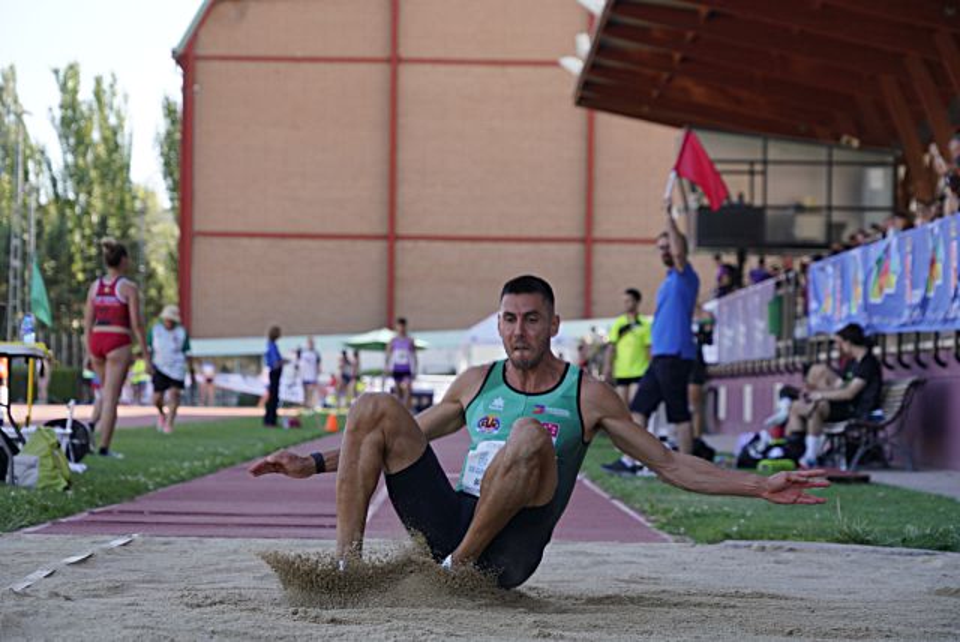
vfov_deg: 10.4
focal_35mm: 132
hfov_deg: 15.5
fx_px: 3523
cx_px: 480
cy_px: 321
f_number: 6.3
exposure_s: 1/640
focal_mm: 132
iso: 800
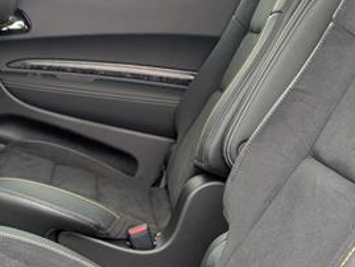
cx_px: 30
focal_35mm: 57
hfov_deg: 32.0
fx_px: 585
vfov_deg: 23.8
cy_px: 304
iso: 1074
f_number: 1.68
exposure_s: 1/244
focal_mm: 6.9
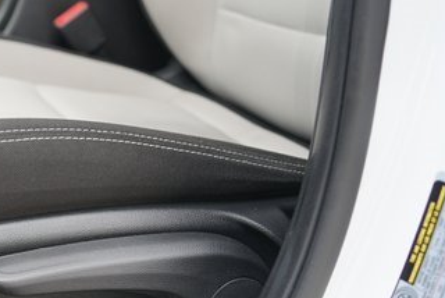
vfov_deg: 21.9
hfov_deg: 30.2
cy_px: 162
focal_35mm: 62
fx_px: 767
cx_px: 3
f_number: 4
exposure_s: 1/60
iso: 125
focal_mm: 31
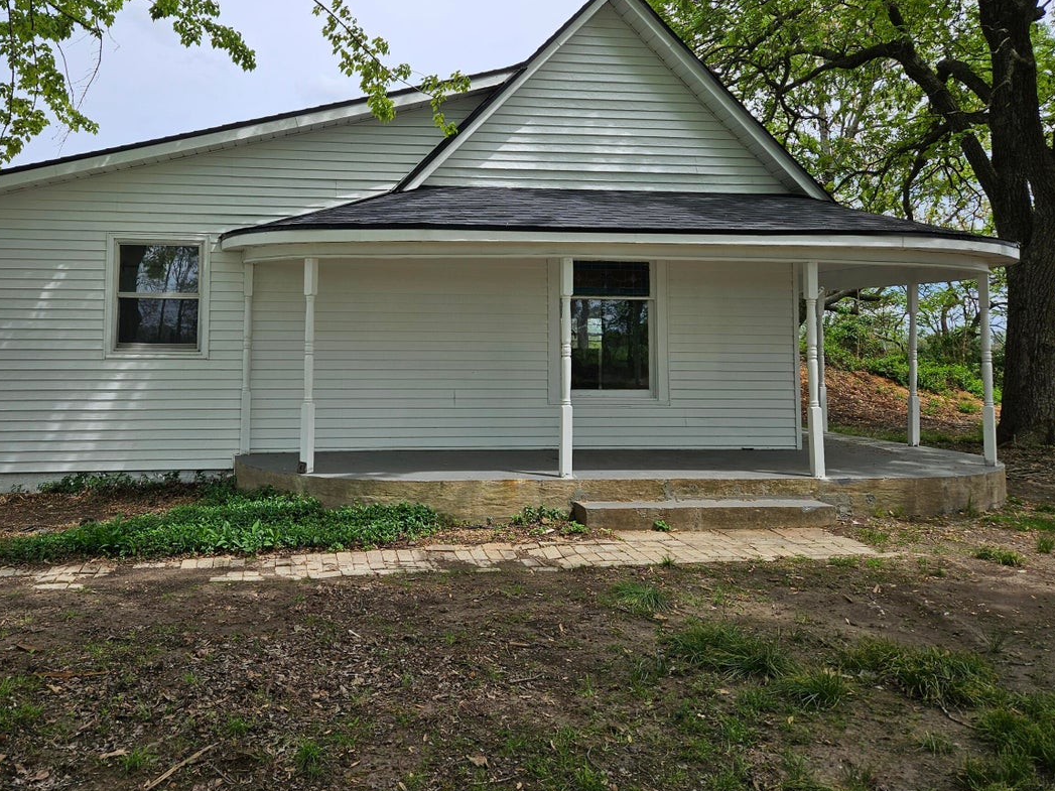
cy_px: 287
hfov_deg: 59.3
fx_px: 914
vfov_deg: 46.3
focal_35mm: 30
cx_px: 402
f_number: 1.8
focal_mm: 5.4
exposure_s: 1/2000
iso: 25
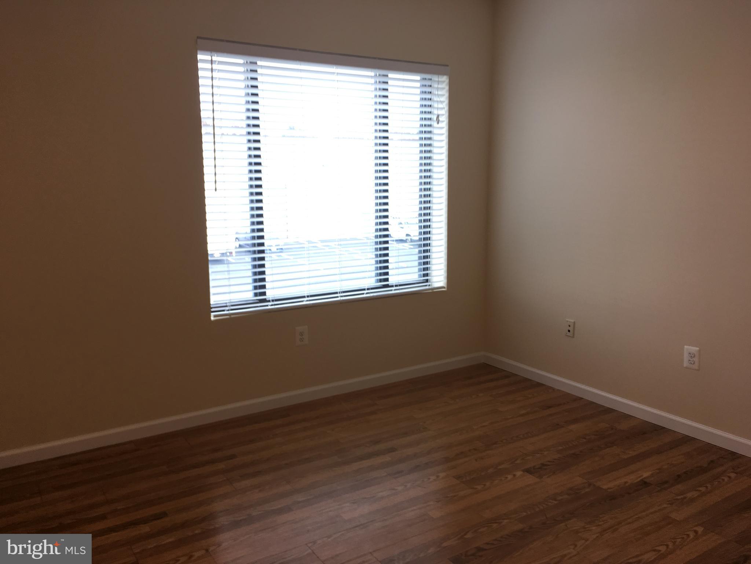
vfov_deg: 48.2
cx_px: 376
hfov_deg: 61.7
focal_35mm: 29
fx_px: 629
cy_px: 282
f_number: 2.2
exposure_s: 1/40
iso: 25
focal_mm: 4.15
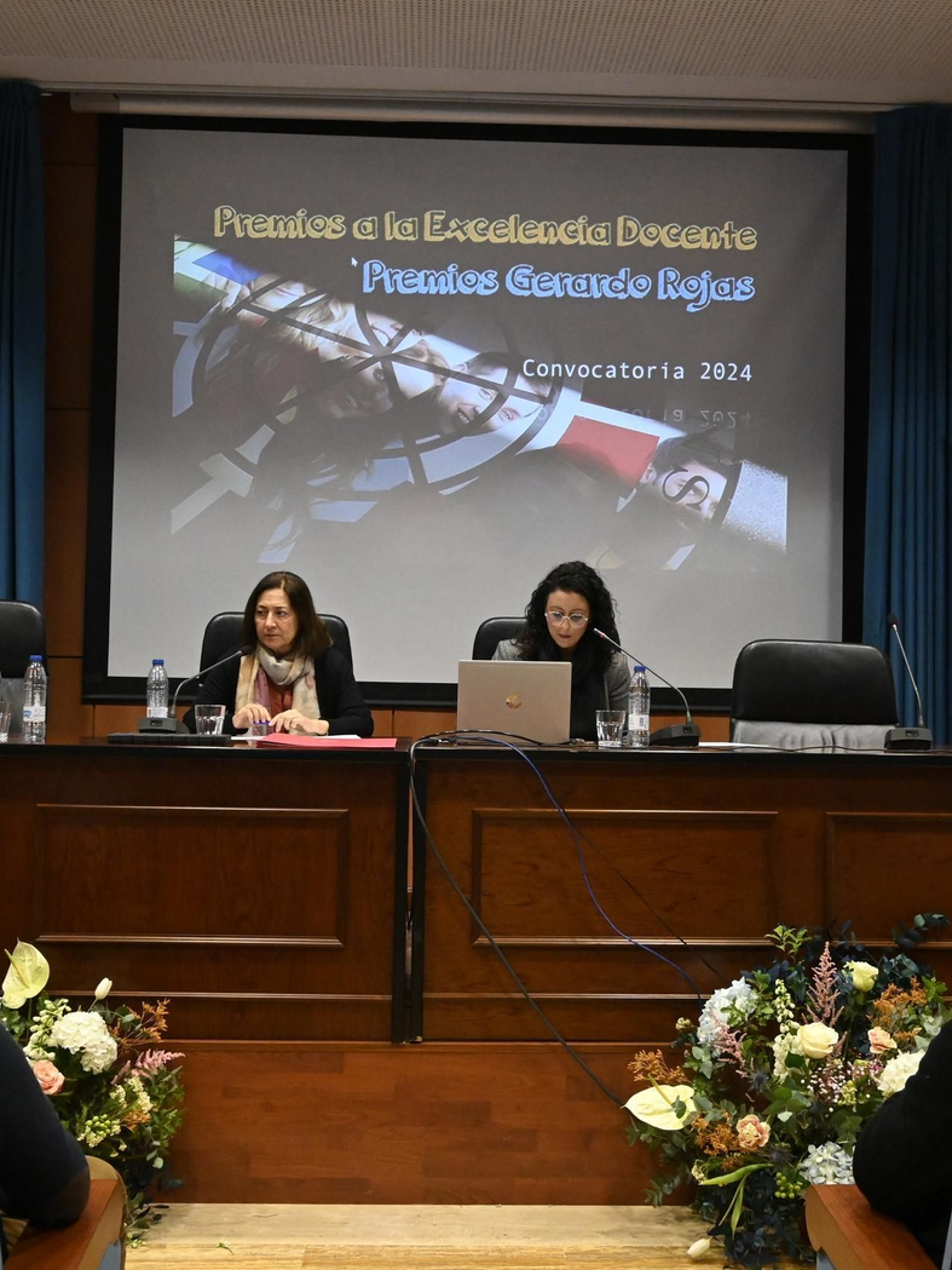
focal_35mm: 45
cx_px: 492
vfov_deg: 42.0
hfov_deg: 32.1
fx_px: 1653
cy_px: 632
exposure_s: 1/125
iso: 4000
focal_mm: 20.5
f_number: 5
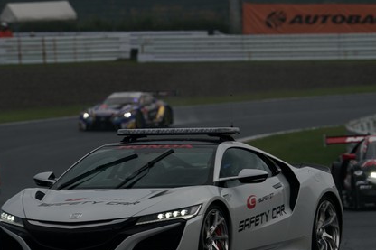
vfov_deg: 2.0
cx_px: 192
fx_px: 7224
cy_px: 96
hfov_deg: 3.0
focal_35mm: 692
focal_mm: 400
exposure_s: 1/640
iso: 200
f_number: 10
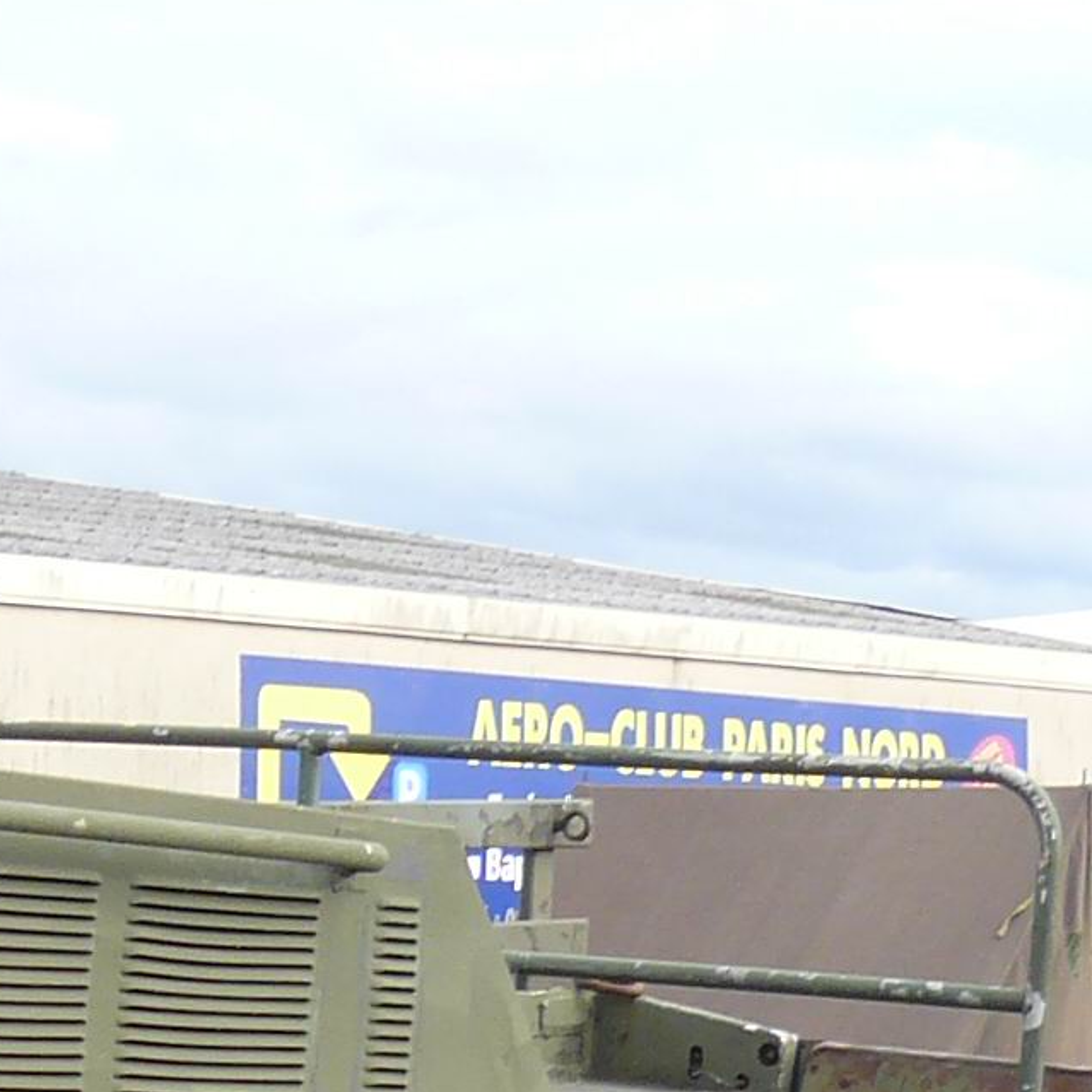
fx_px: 5461
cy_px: 1372
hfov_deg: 11.0
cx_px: -463
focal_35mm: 153
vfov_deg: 11.2
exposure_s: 1/125
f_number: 3.6
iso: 100
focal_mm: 6
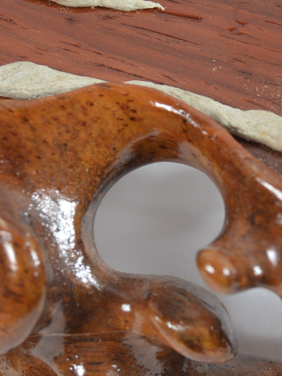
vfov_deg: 10.6
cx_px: 131
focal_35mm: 187
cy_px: 96
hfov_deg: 7.9
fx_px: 2030
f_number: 7.1
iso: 100
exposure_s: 1/80
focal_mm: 46
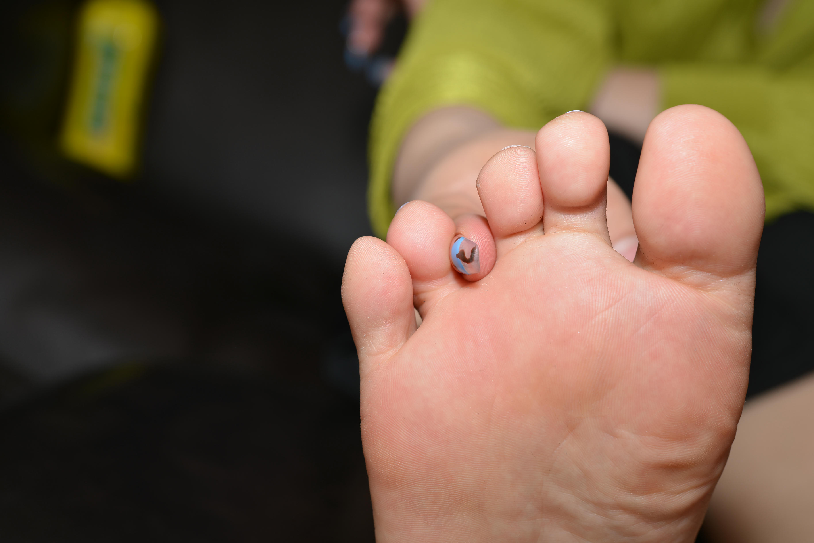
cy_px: 272
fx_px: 1357
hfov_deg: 33.4
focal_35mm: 60
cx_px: 407
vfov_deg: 22.6
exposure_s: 1/125
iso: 100
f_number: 8
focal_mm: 60
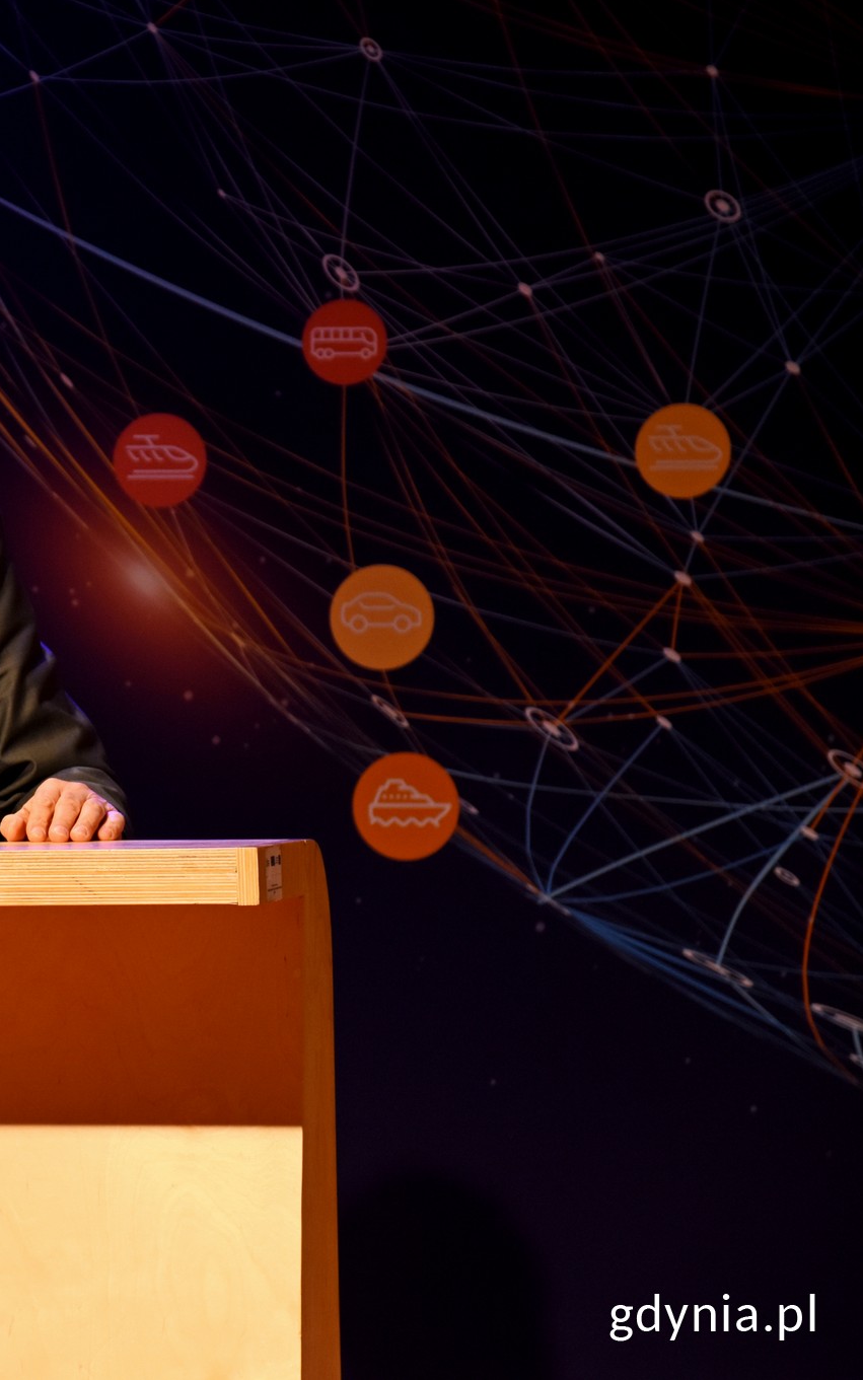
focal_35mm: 161
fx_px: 6057
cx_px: -162
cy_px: 689
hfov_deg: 8.1
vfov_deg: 13.0
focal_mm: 70
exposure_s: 1/80
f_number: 4
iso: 800
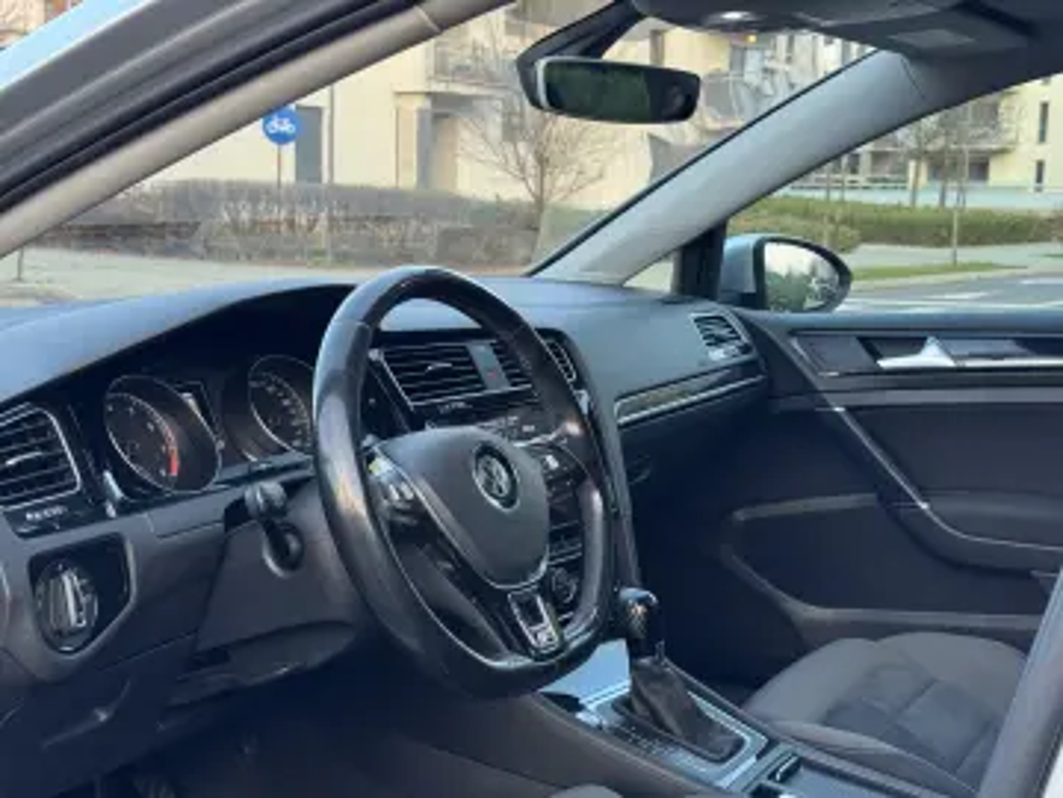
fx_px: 1474
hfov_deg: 39.7
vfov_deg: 30.3
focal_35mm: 48
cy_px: 399
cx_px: 532
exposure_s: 1/83
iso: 100
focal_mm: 6.76
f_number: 1.78
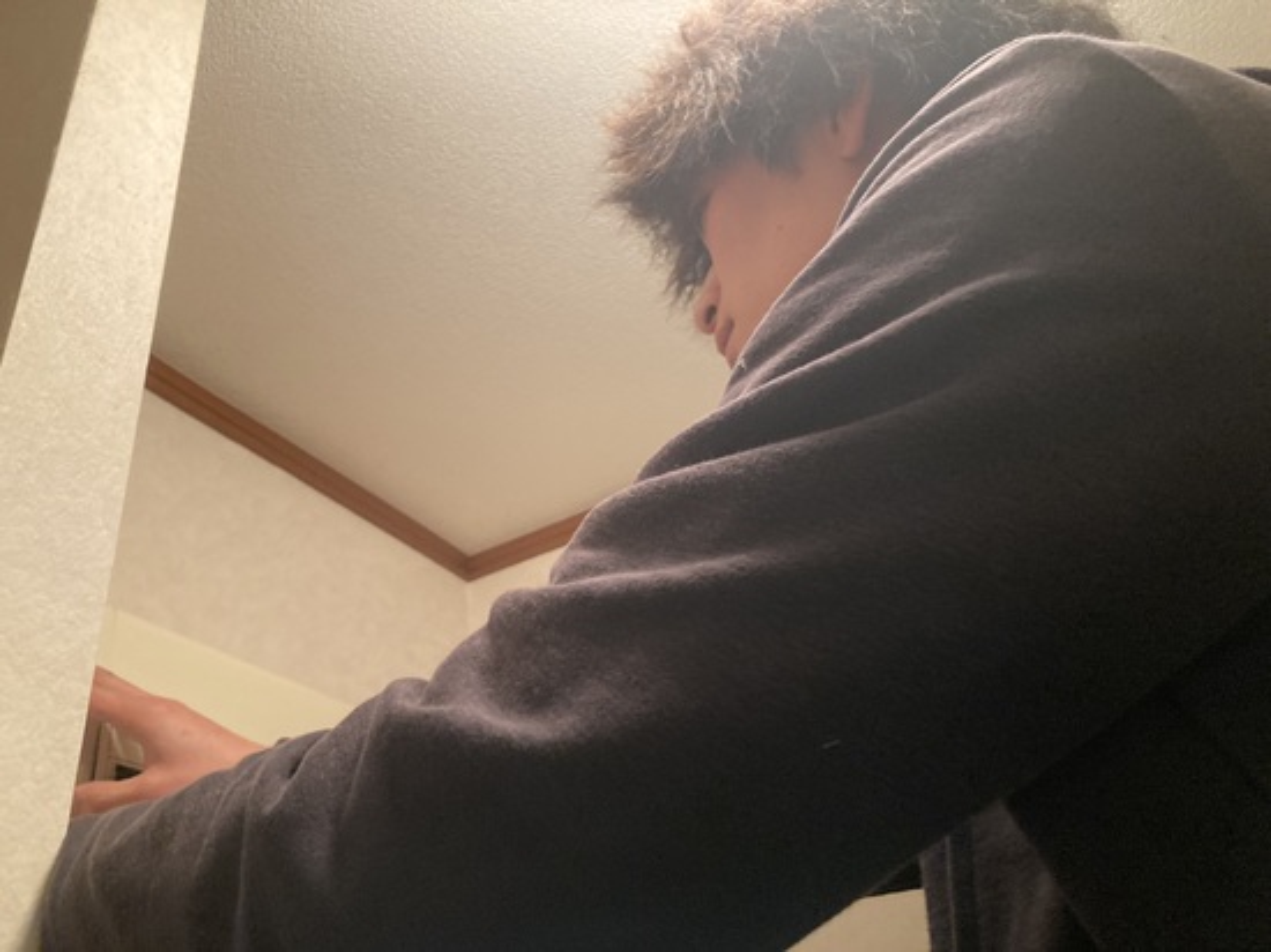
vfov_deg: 49.7
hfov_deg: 63.5
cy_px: 476
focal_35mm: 28
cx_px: 636
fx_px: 1028
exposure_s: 1/50
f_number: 1.8
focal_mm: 3.99
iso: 250
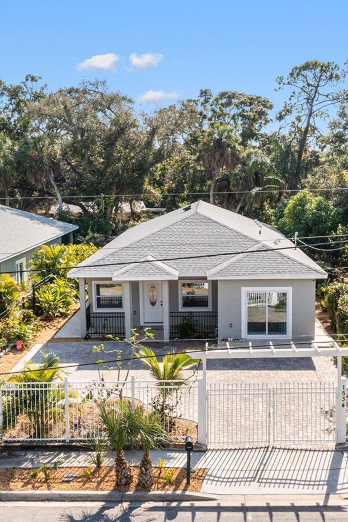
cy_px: 281
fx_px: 711
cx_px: 202
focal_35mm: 49
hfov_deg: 27.5
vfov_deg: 40.3
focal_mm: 10.26
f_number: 8
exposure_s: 1/20
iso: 250
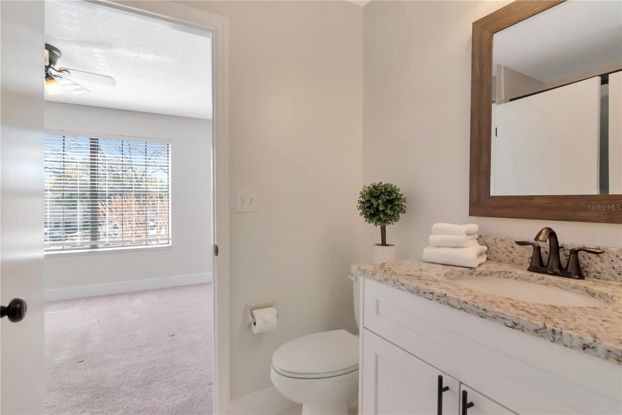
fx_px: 285
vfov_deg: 72.0
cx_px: 311
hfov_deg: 95.0
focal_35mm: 16
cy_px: 208
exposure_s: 1/200
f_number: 9
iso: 800
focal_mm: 11
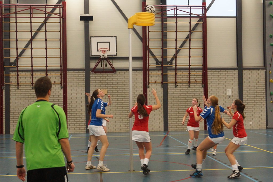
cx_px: 136
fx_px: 341
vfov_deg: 29.9
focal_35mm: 45
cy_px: 91
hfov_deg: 43.6
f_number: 3.2
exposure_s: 1/320
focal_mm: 30
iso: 1600
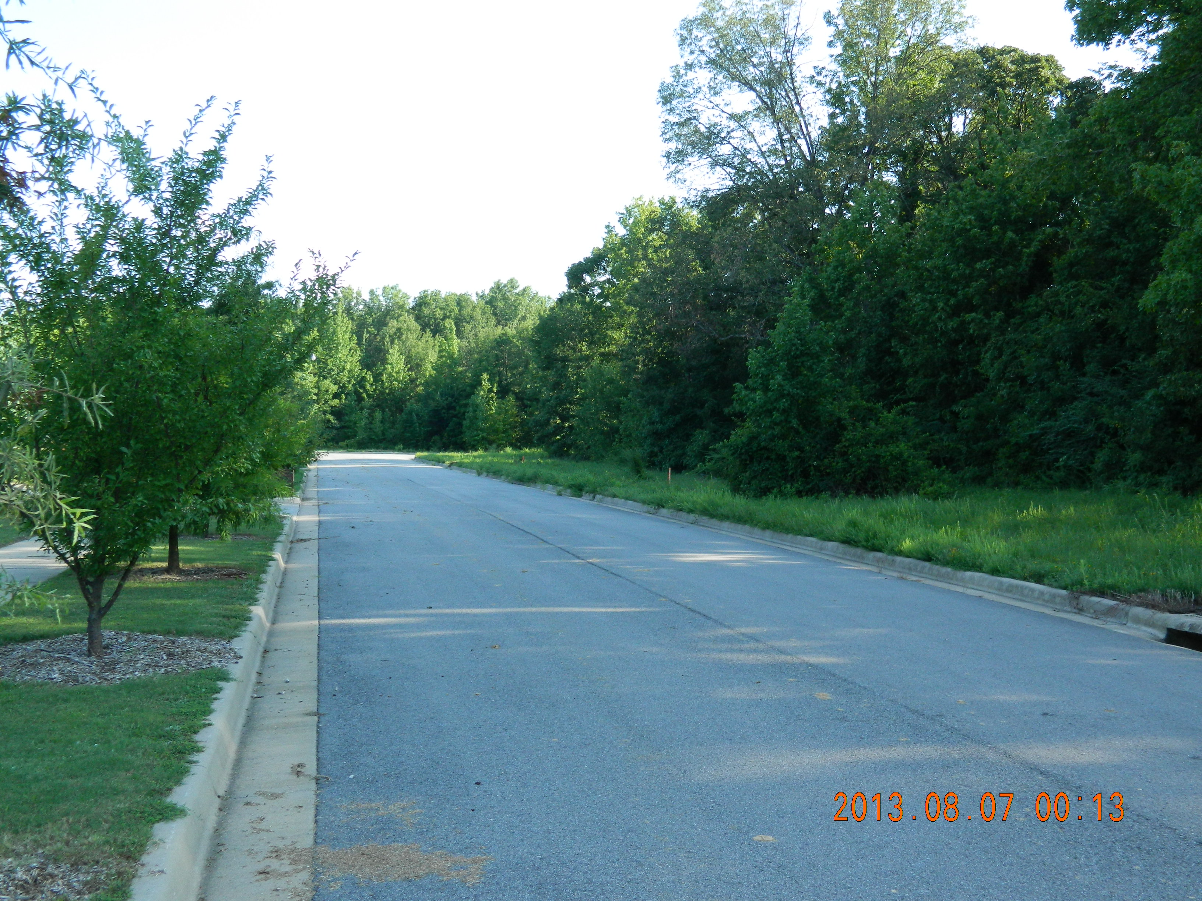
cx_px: 601
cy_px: 450
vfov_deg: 35.1
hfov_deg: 45.8
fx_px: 1424
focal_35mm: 41
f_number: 3.5
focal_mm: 7.3
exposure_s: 1/320
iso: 110
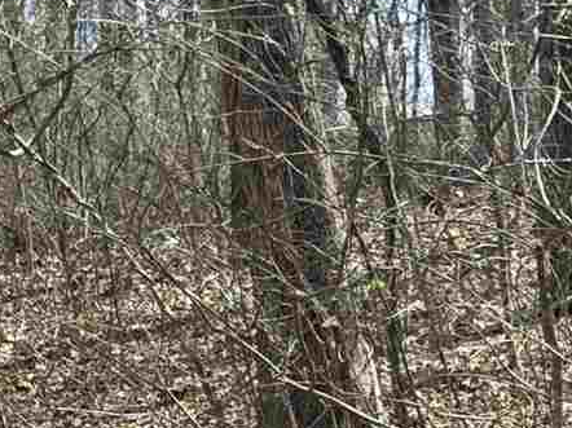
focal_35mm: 160
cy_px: 600
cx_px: 1029
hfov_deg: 11.5
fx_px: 2642
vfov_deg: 9.1
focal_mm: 6.3
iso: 80
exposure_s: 1/1756
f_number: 1.7
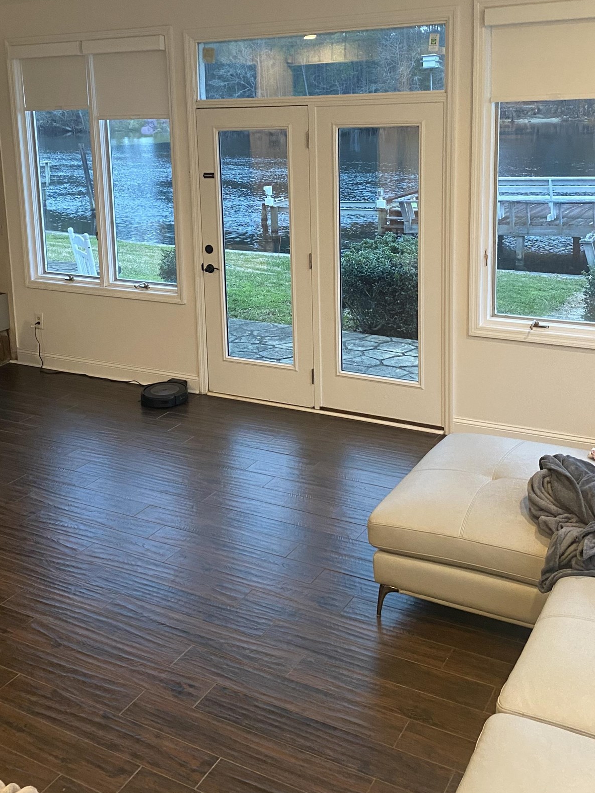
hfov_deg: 37.6
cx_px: 249
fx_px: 871
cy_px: 263
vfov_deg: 48.1
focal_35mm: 38
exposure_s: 1/60
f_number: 1.8
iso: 320
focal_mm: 4.25
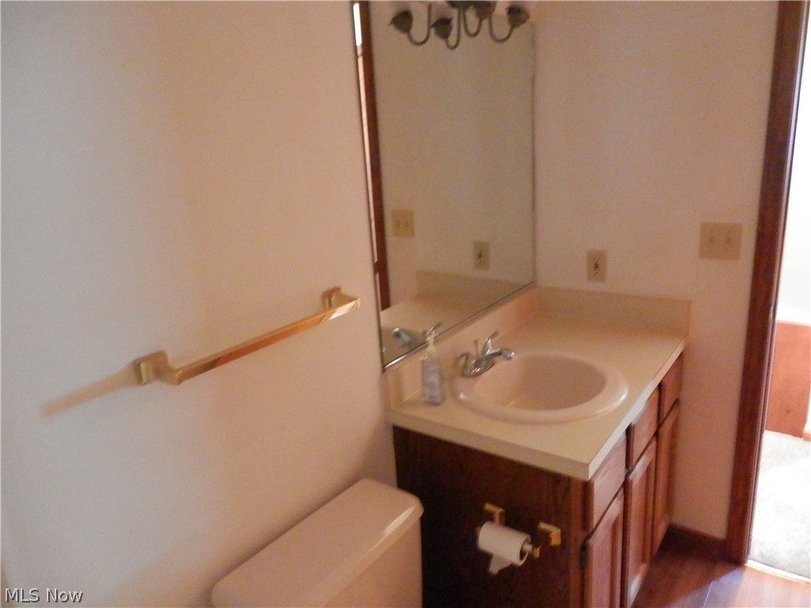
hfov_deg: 69.4
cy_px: 304
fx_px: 586
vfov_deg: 54.9
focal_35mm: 25
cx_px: 406
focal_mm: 4.5
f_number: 3
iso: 800
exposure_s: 1/4
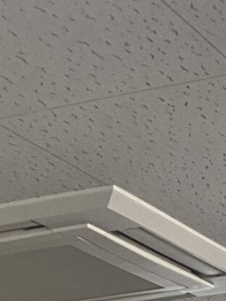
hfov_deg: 9.0
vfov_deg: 9.7
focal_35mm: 159
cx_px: 376
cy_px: 891
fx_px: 1385
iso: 200
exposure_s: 1/60
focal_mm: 4.25
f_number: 1.8
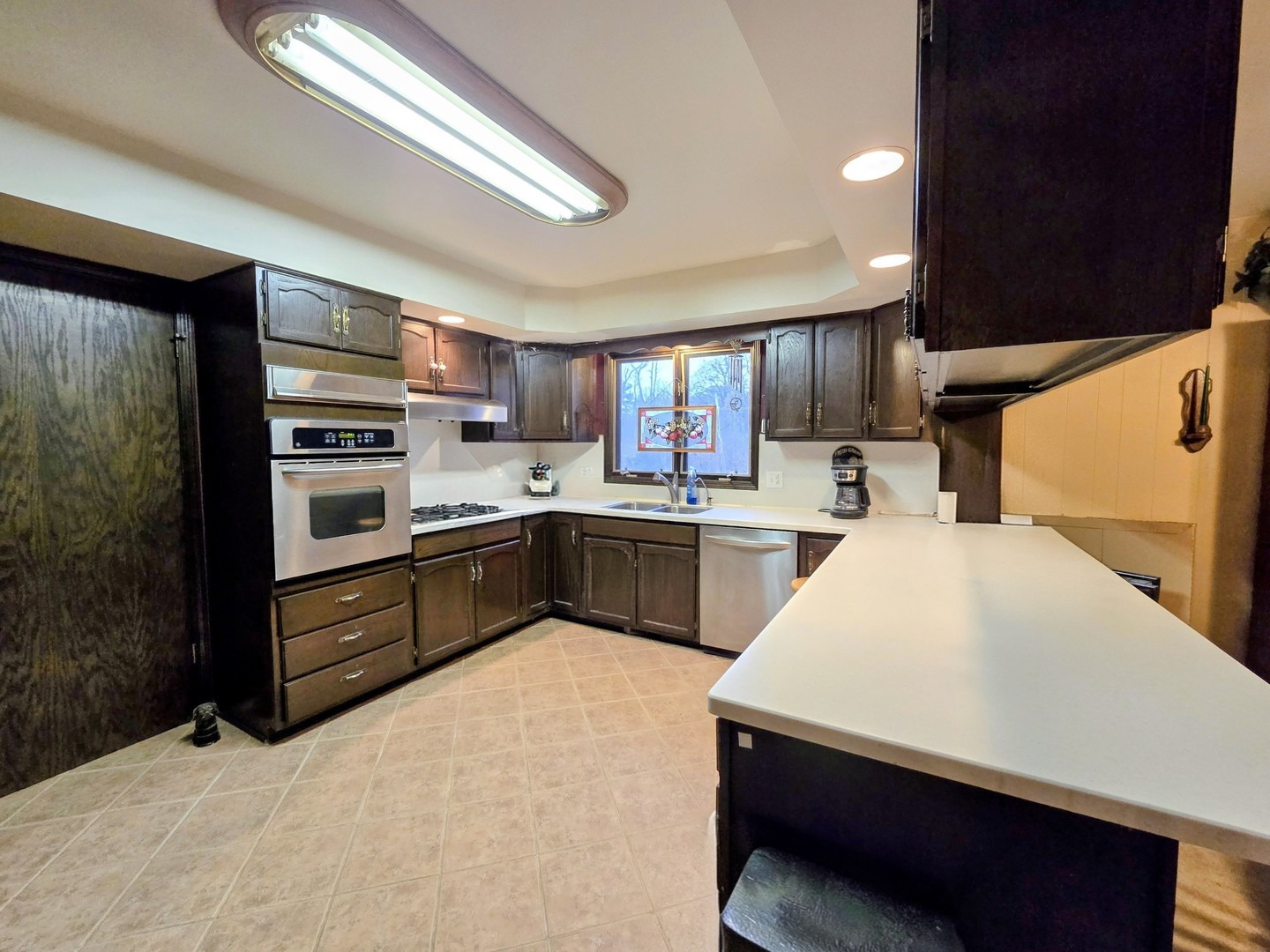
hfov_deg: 106.2
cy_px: 476
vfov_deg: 89.9
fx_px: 477
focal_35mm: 13
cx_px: 635
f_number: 2.2
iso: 250
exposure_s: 1/60
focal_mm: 2.2
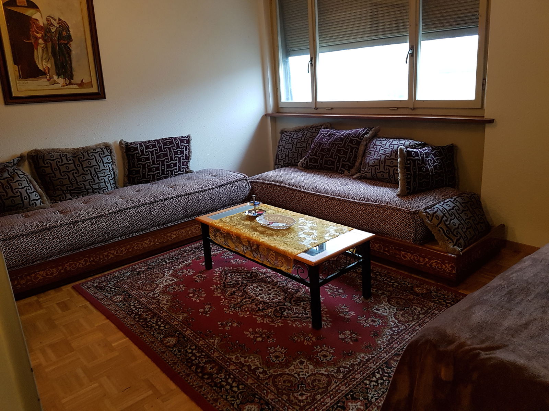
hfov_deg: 67.3
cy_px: 206
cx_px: 274
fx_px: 412
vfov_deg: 53.1
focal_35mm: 26
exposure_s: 1/33
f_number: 1.7
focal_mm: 4.2
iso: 160
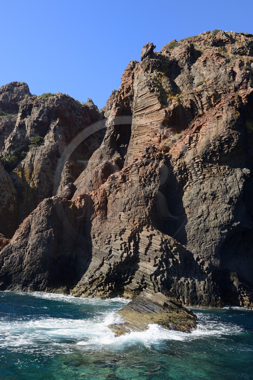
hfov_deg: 37.8
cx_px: 126
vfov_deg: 54.5
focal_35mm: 35
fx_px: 369
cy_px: 190
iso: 400
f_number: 9
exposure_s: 1/640
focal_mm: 35
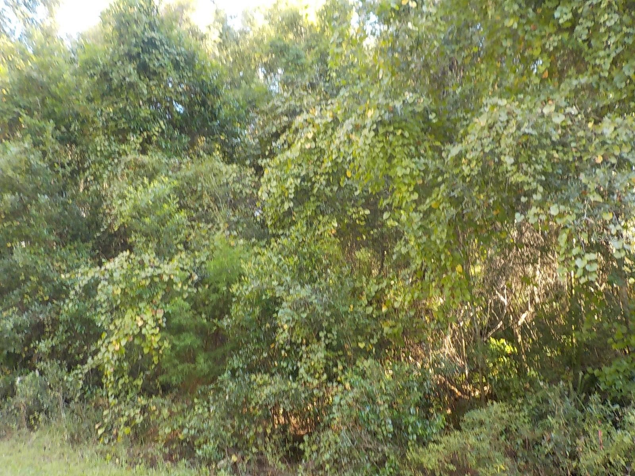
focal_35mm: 30
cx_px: 318
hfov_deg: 60.0
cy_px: 238
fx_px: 550
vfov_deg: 46.8
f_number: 3.3
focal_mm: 4.1
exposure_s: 1/30
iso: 125
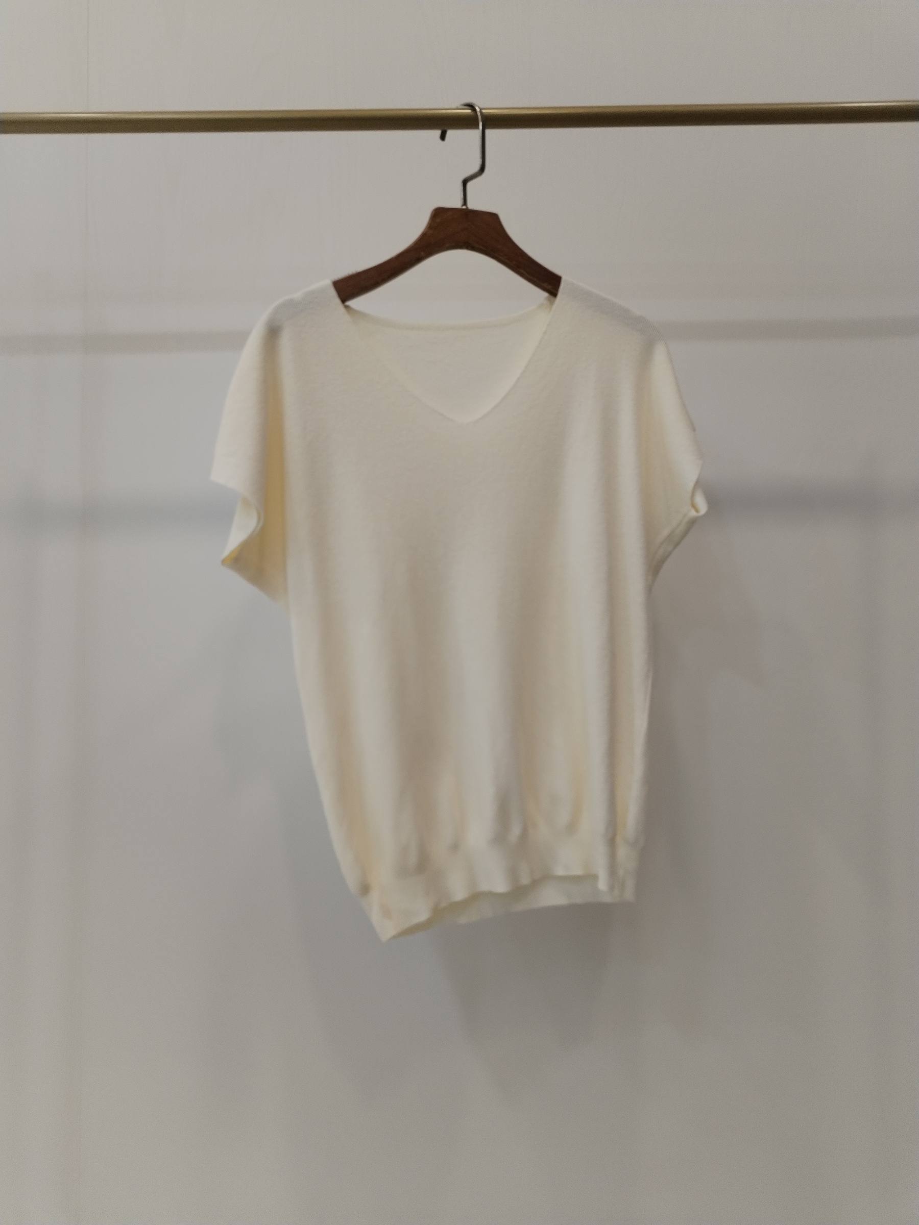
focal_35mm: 29
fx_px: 1027
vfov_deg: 61.7
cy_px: 612
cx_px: 460
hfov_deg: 48.2
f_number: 1.8
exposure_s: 1/60
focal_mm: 4.75
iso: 163
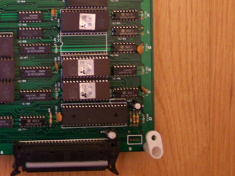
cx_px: -21
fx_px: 577
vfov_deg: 16.9
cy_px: -8
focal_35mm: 85
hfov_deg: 21.8
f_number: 2.8
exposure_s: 1/8
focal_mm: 8
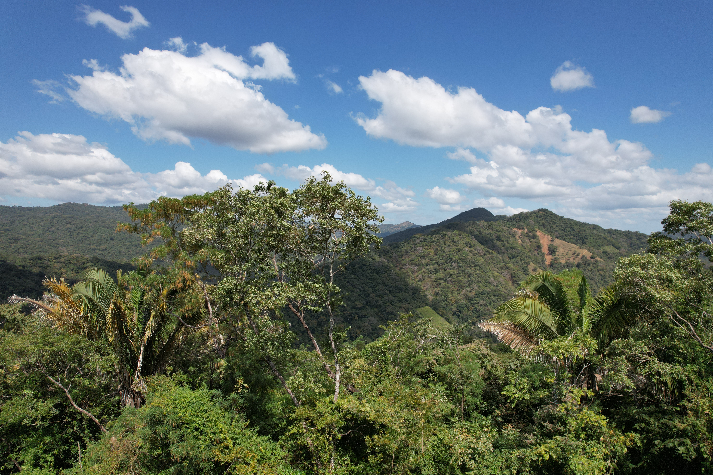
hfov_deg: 78.6
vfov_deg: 57.2
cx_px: 356
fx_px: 436
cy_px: 238
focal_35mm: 22
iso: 120
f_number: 2.8
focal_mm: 8.38
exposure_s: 1/725
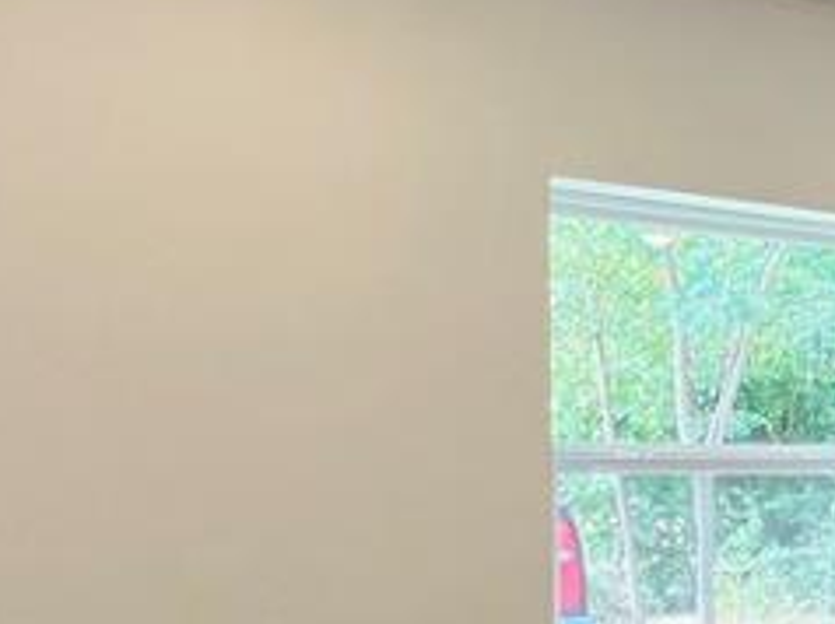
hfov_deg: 22.7
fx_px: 1349
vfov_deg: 25.5
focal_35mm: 56
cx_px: 1438
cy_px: 519
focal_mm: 1.57
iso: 80
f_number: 1.8
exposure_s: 1/120
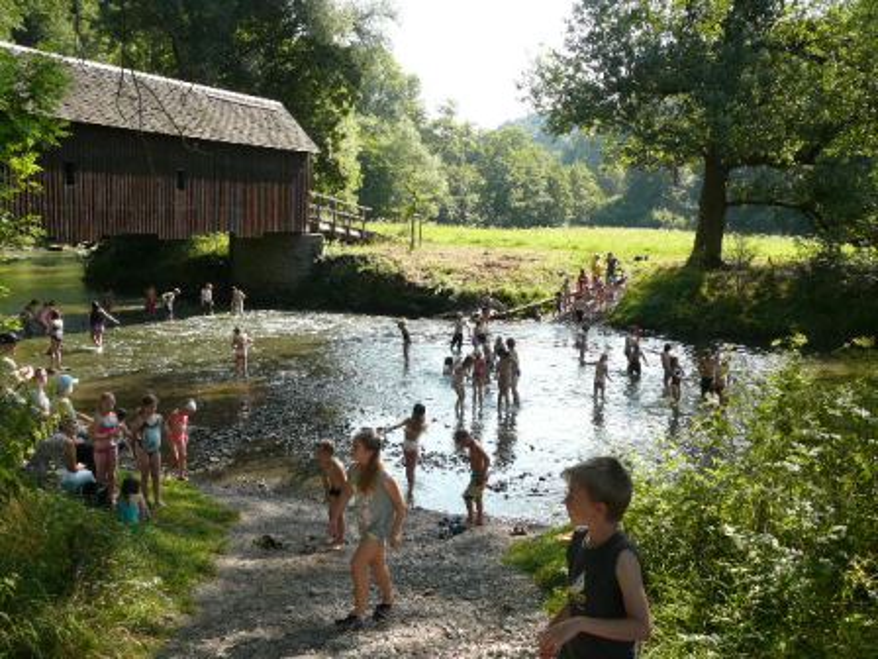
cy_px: 330
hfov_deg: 52.6
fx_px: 888
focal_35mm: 35
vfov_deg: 40.7
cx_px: 439
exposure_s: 1/400
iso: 100
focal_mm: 5.2
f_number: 2.8
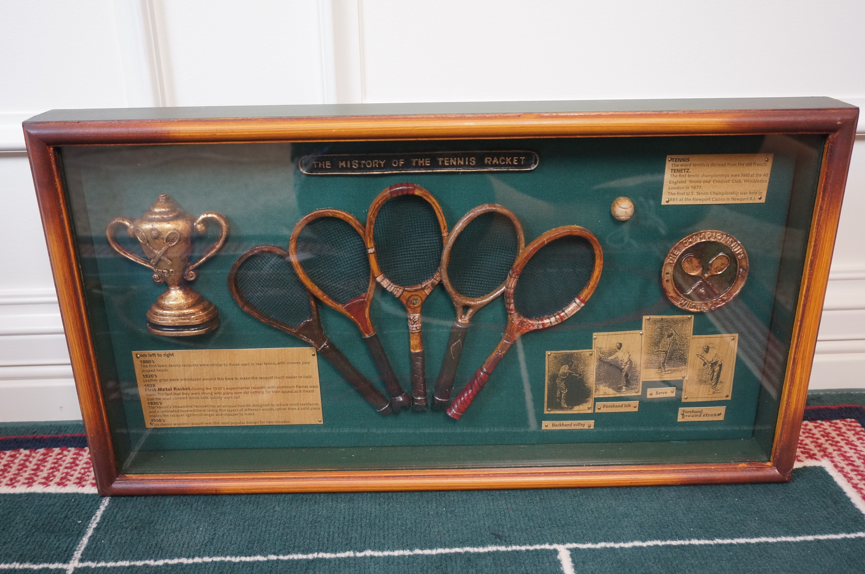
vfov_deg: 38.3
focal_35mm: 34
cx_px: 432
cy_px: 287
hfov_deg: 55.2
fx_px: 828
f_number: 4
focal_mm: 23
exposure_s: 1/60
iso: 1000
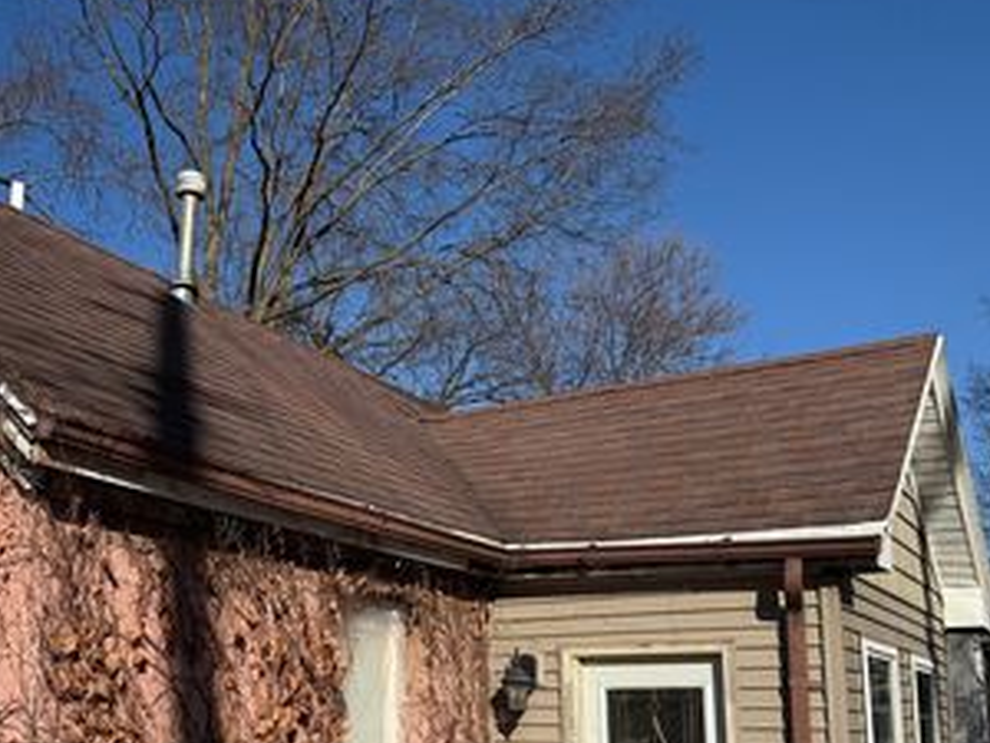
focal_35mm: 40
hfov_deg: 45.7
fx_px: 1144
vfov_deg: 35.1
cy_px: 570
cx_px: 294
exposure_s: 1/7353
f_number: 1.78
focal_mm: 6.76
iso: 80
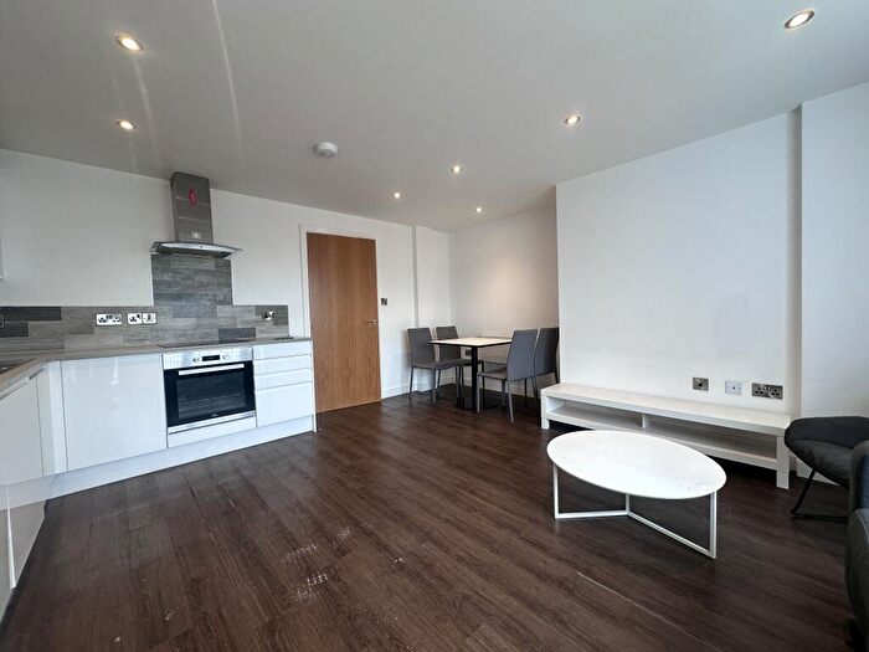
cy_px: 326
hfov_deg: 102.1
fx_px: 351
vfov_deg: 85.7
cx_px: 434
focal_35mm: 14
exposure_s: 1/100
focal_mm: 2.22
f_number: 2.2
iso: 80
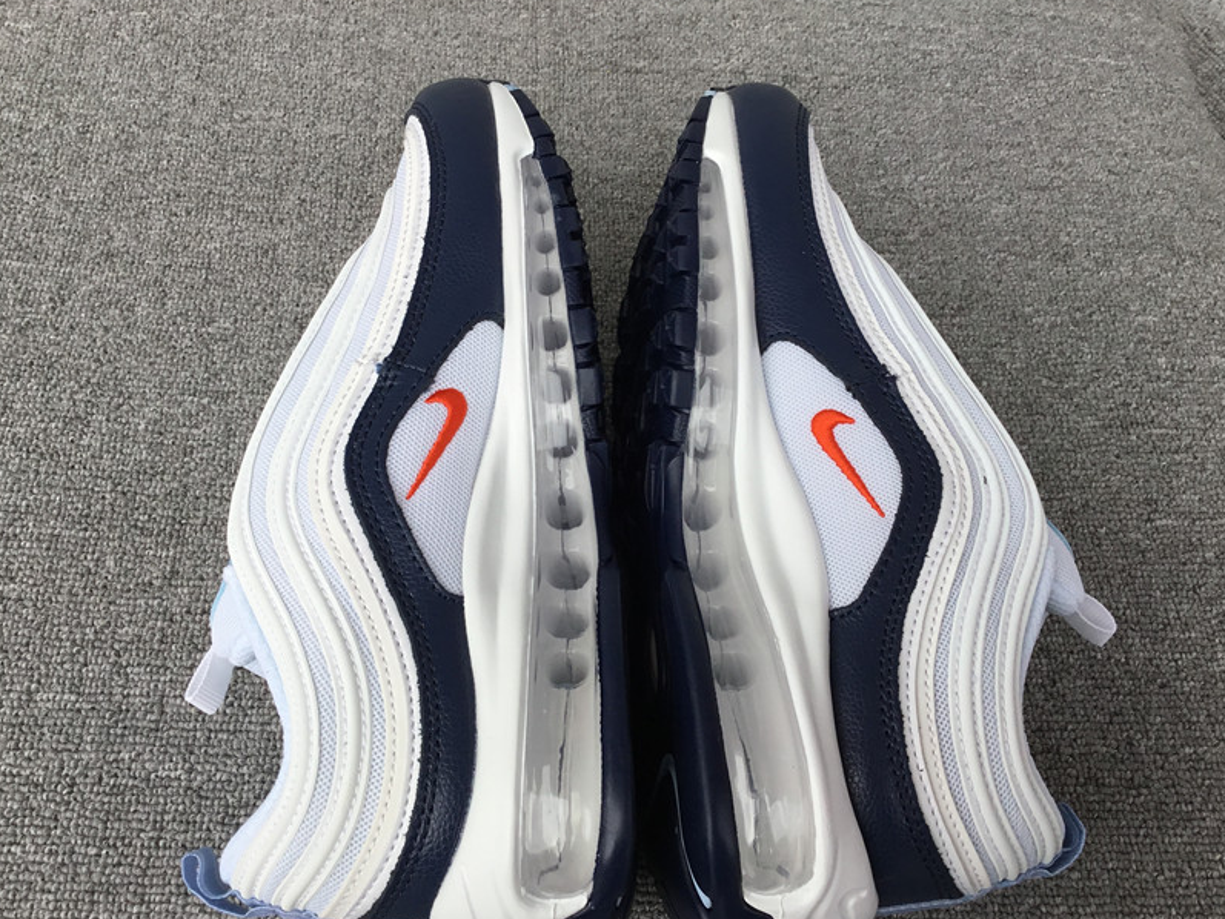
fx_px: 1239
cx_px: 584
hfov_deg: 52.6
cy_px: 496
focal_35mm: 35
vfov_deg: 40.7
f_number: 2.4
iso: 25
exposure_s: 1/338
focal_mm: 3.3
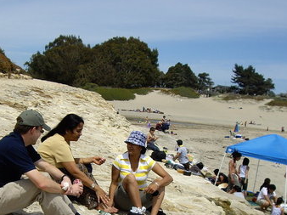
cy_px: 185
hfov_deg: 27.0
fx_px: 597
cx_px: 107
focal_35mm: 72
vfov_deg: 20.1
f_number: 4.3
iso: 50
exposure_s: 1/640
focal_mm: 6.2
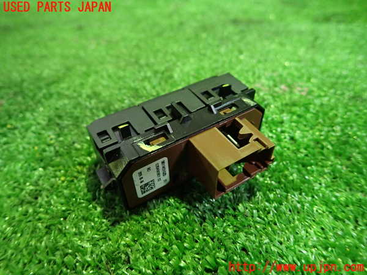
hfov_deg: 69.4
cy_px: 138
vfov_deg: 54.9
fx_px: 265
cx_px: 184
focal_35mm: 25
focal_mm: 4.5
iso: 800
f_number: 2
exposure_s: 1/30
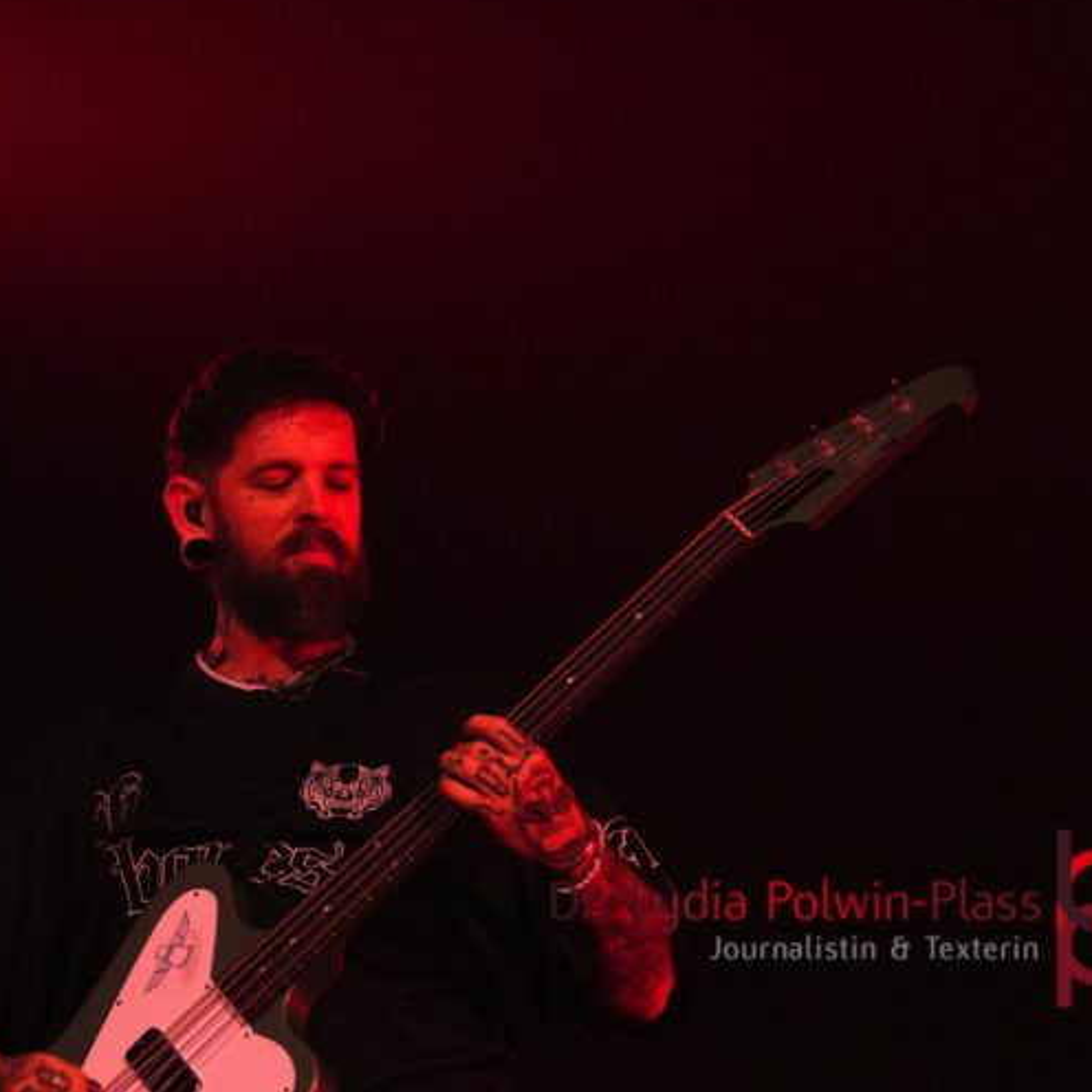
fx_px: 5354
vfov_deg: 11.6
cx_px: 328
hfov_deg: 11.6
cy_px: 531
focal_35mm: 150
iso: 3200
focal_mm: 76
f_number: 5
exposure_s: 1/160
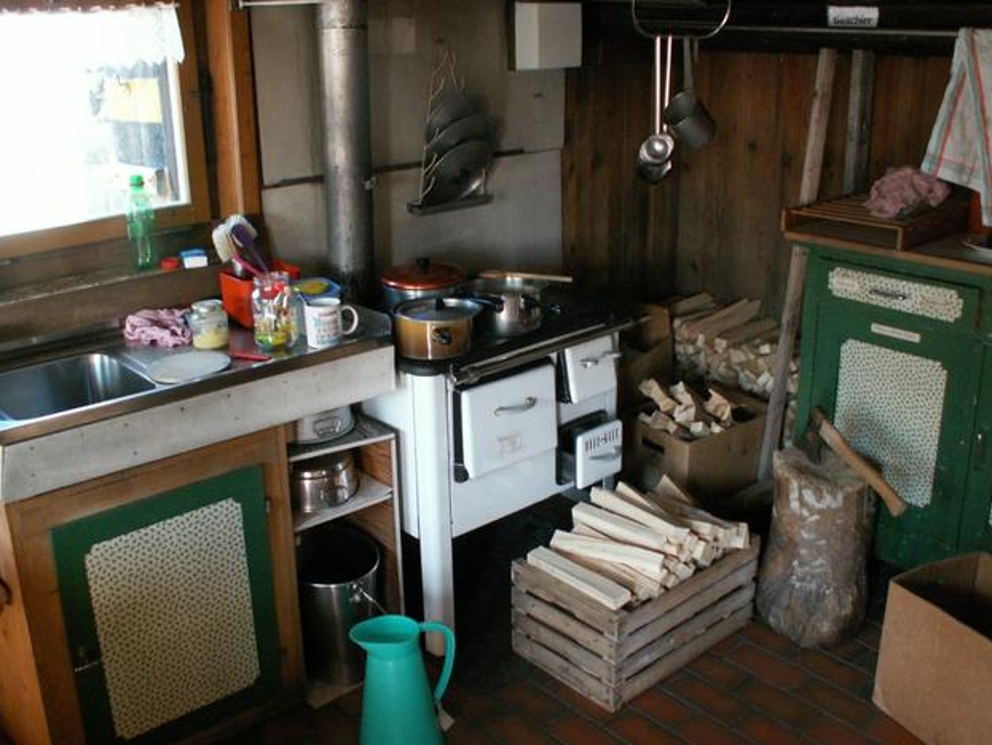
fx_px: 1032
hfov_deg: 51.3
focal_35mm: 36
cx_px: 483
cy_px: 381
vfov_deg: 39.7
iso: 160
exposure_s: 1/25
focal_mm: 5.86
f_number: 2.8
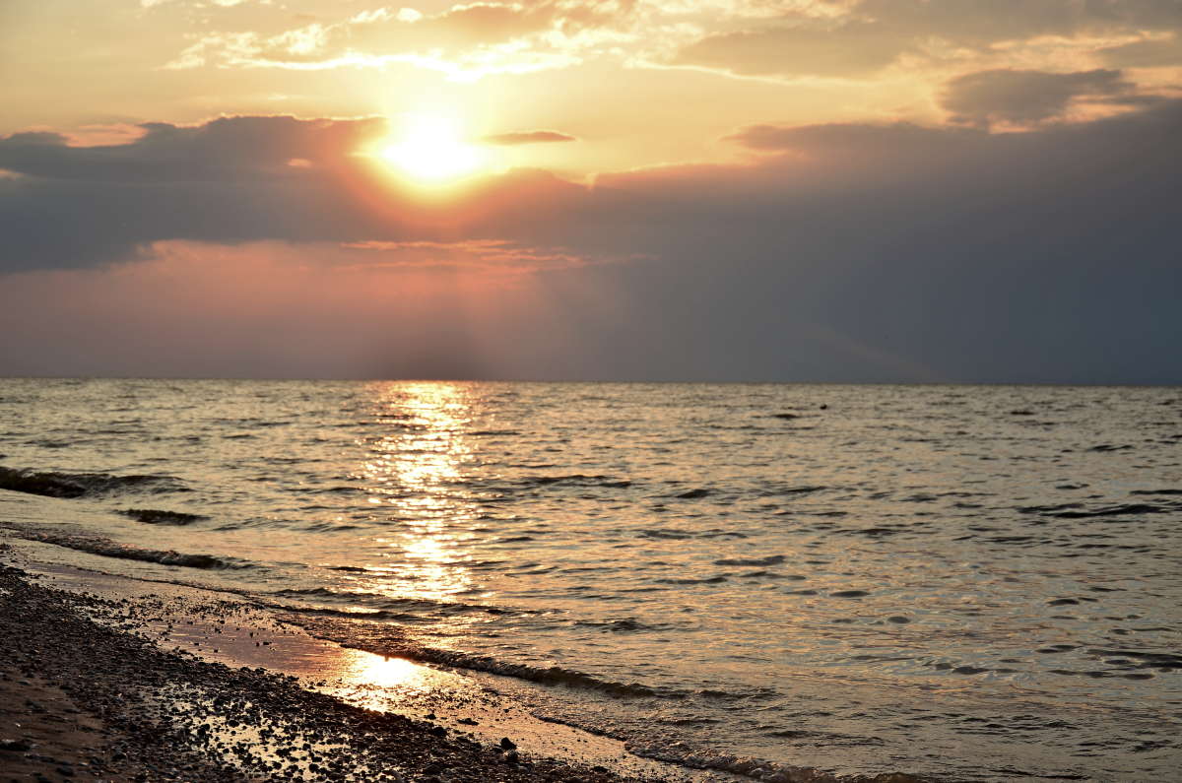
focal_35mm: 78
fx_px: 2556
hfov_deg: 26.0
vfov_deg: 17.4
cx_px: 591
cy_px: 392
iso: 100
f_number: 5.6
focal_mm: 52
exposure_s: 1/320
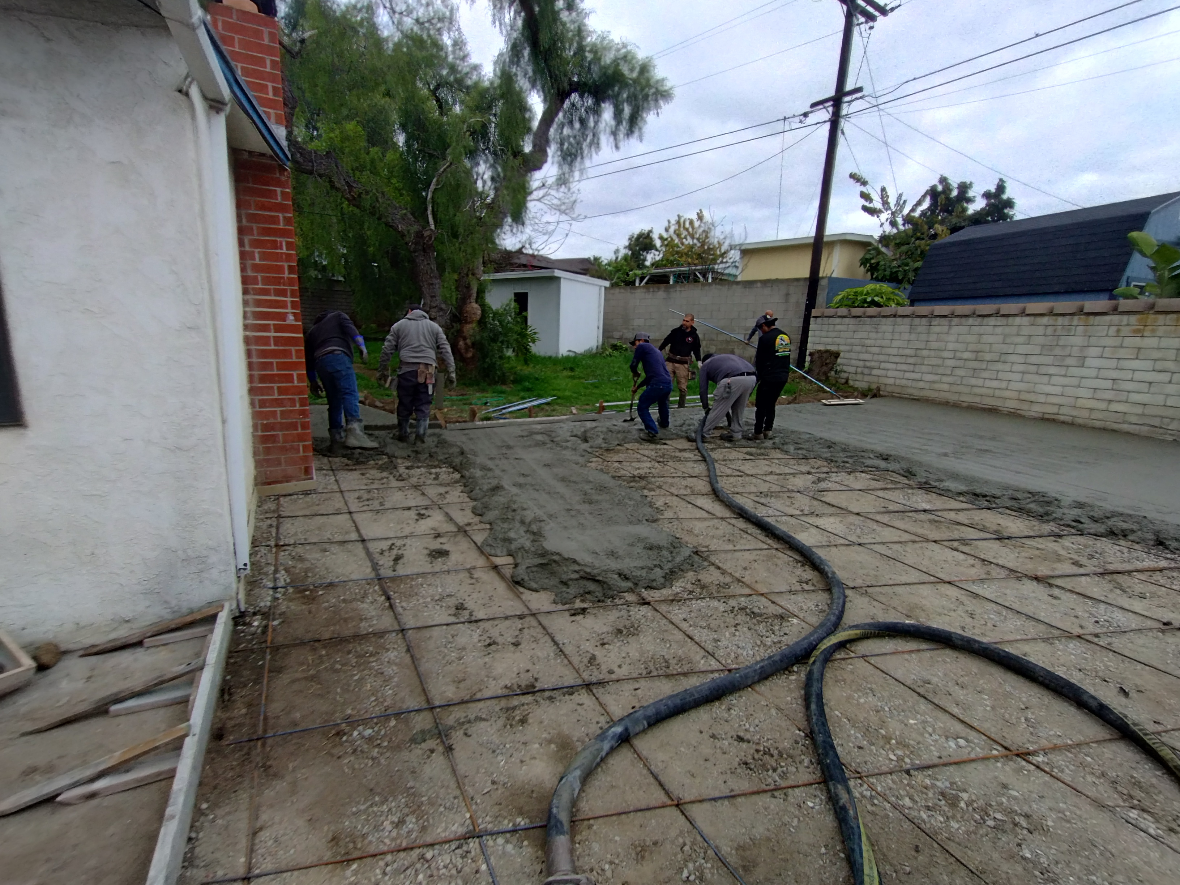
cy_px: 442
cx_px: 590
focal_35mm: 16
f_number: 2.2
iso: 139
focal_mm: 1.66
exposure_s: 1/120
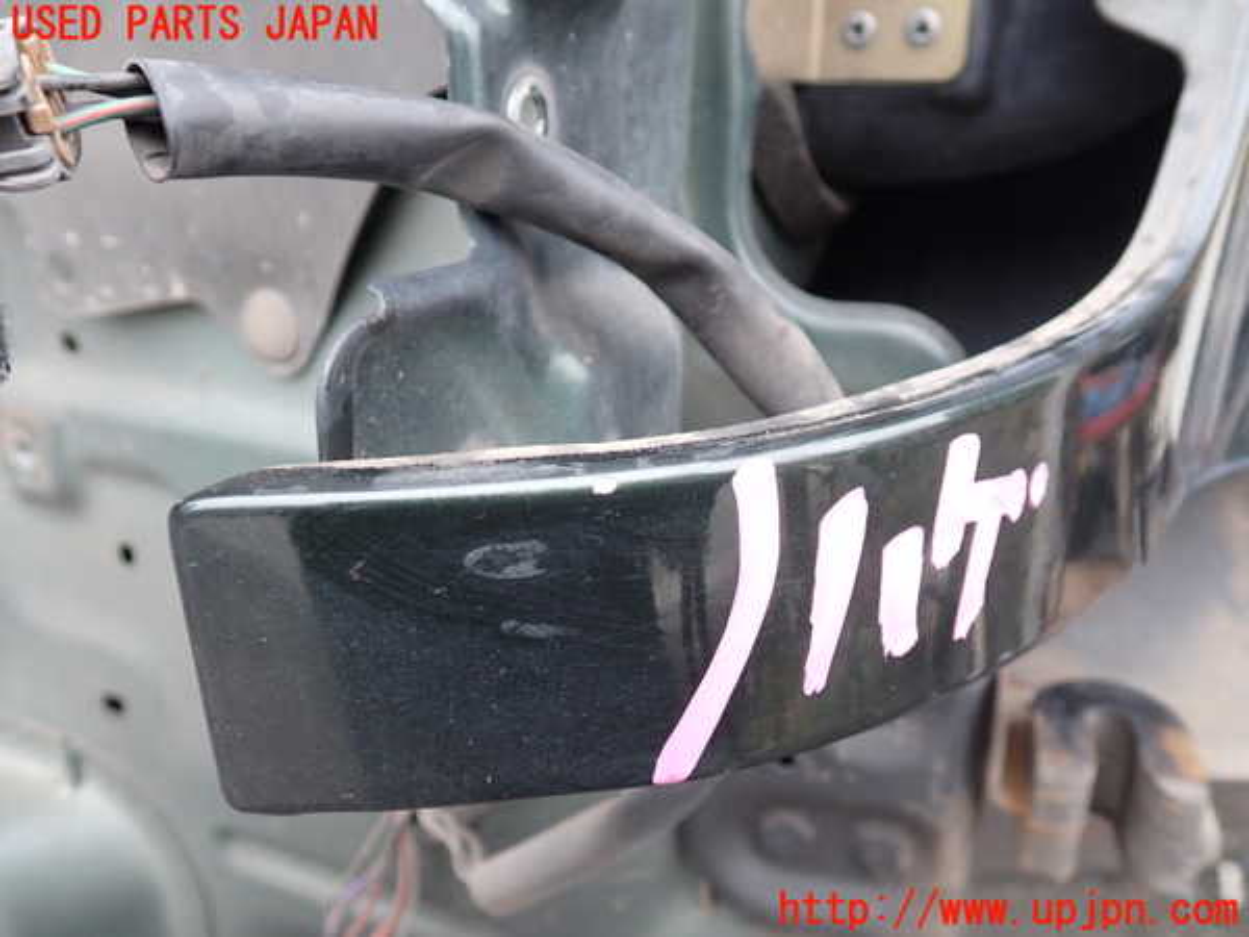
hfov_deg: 60.0
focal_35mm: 30
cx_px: 624
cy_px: 468
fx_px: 1082
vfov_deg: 46.8
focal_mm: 5.4
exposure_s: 1/60
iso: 200
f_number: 2.3
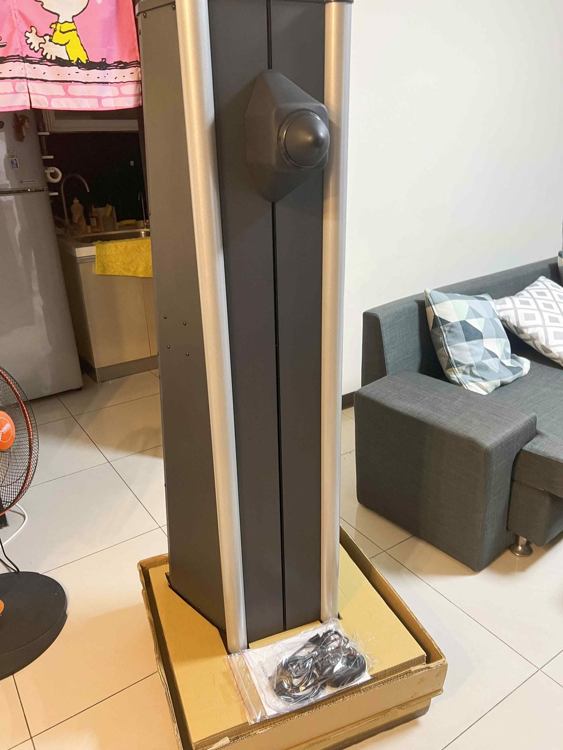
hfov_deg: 53.1
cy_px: 375
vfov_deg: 67.3
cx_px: 282
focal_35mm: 26
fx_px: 564
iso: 160
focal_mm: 5.7
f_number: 1.5
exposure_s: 1/60
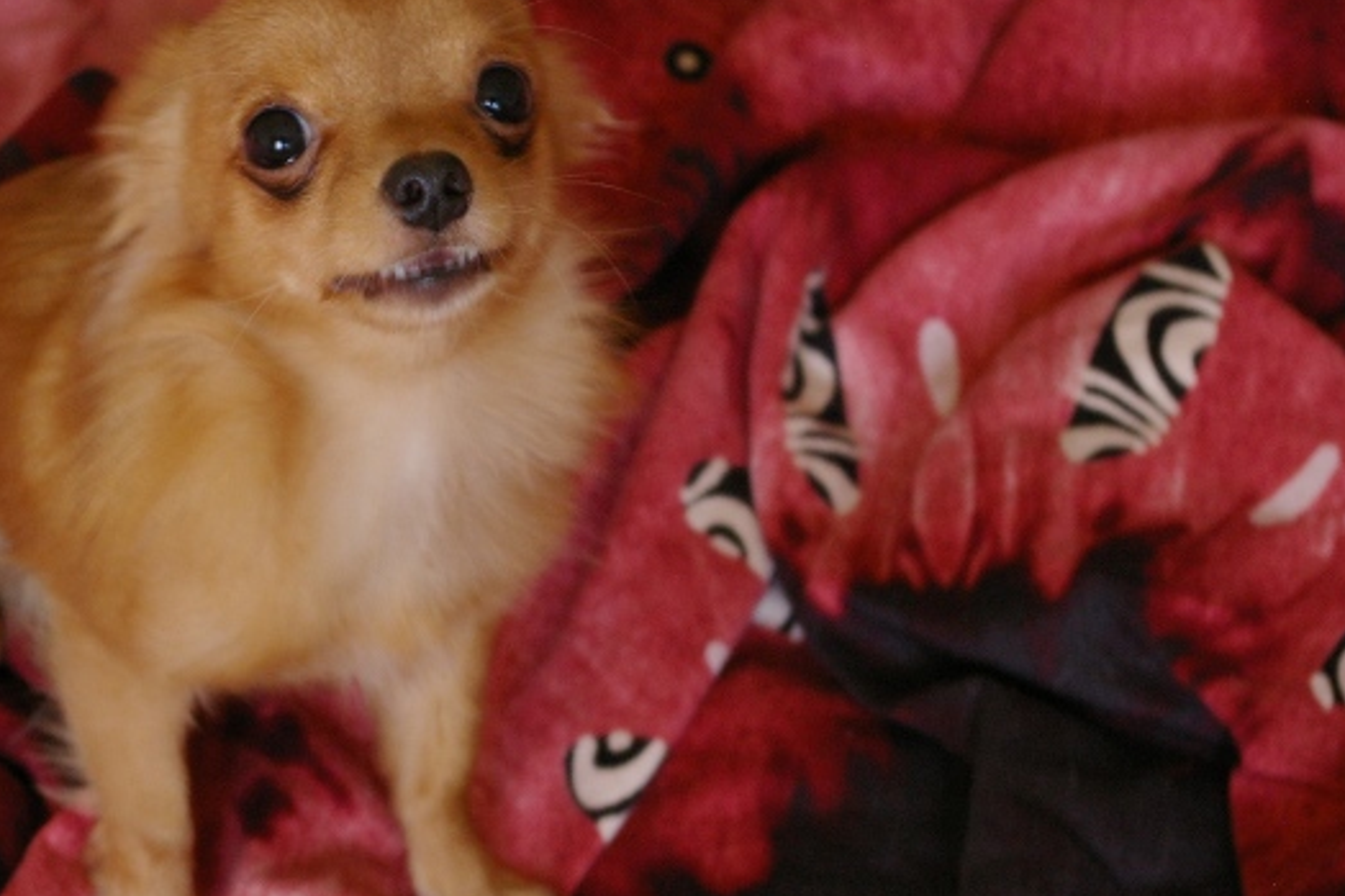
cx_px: 471
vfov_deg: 10.9
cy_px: 442
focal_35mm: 126
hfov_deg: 16.3
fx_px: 4697
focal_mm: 55
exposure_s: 1/15
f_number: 5.6
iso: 800
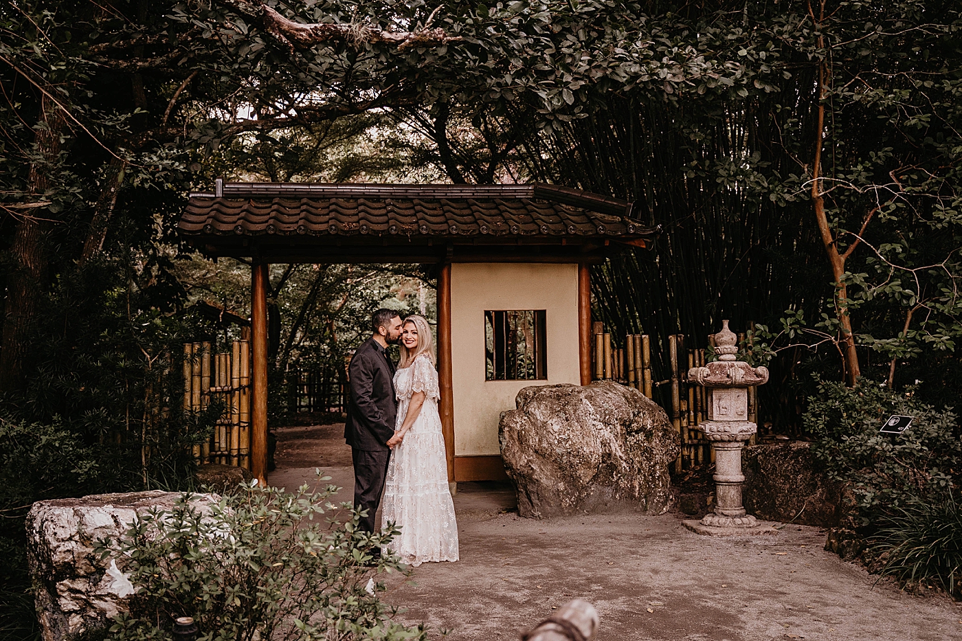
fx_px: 1015
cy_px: 320
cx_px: 481
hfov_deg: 50.7
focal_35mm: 38
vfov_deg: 35.0
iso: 800
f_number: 2.8
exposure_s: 1/100
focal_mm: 38
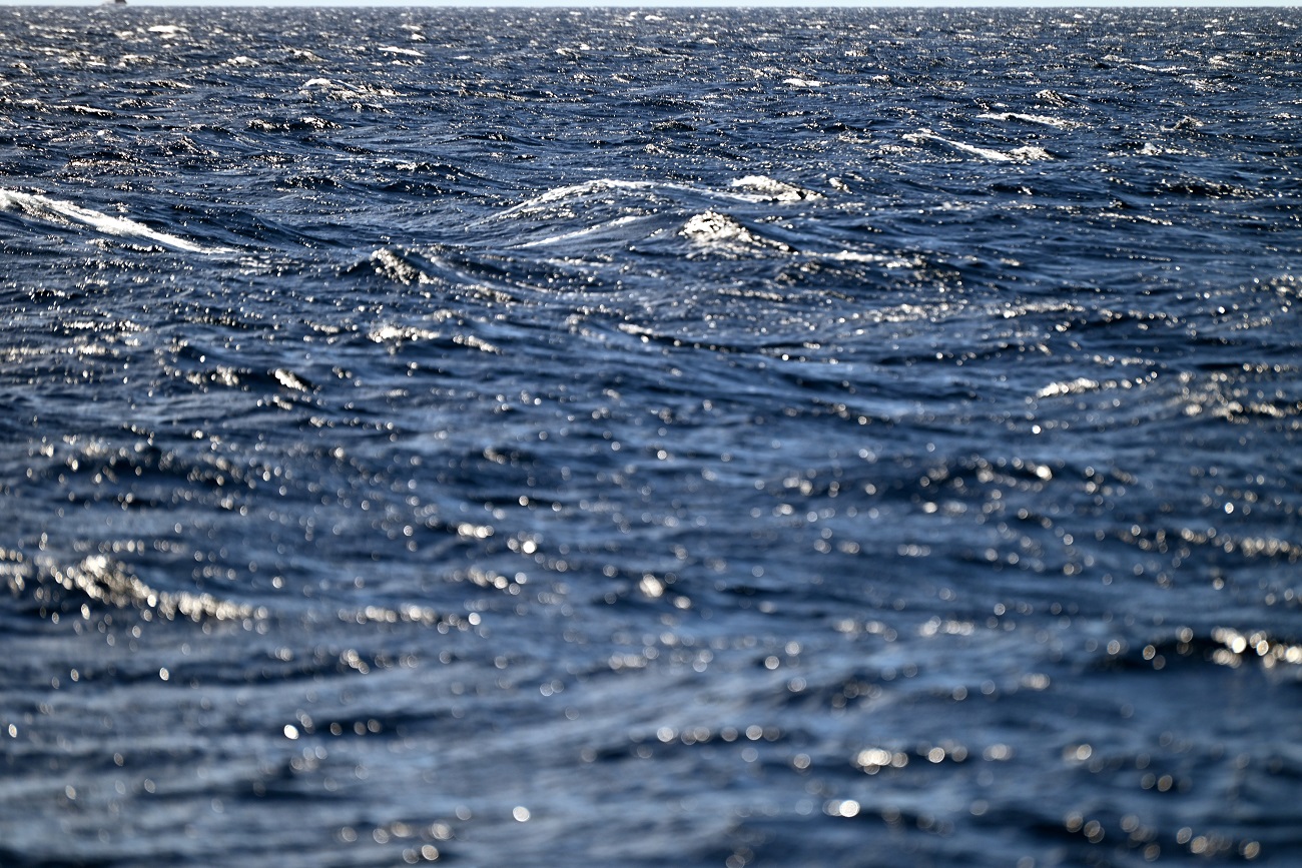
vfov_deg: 4.6
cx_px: 651
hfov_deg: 6.9
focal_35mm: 300
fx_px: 10850
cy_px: 434
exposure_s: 1/1000
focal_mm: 300
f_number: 5.6
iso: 220
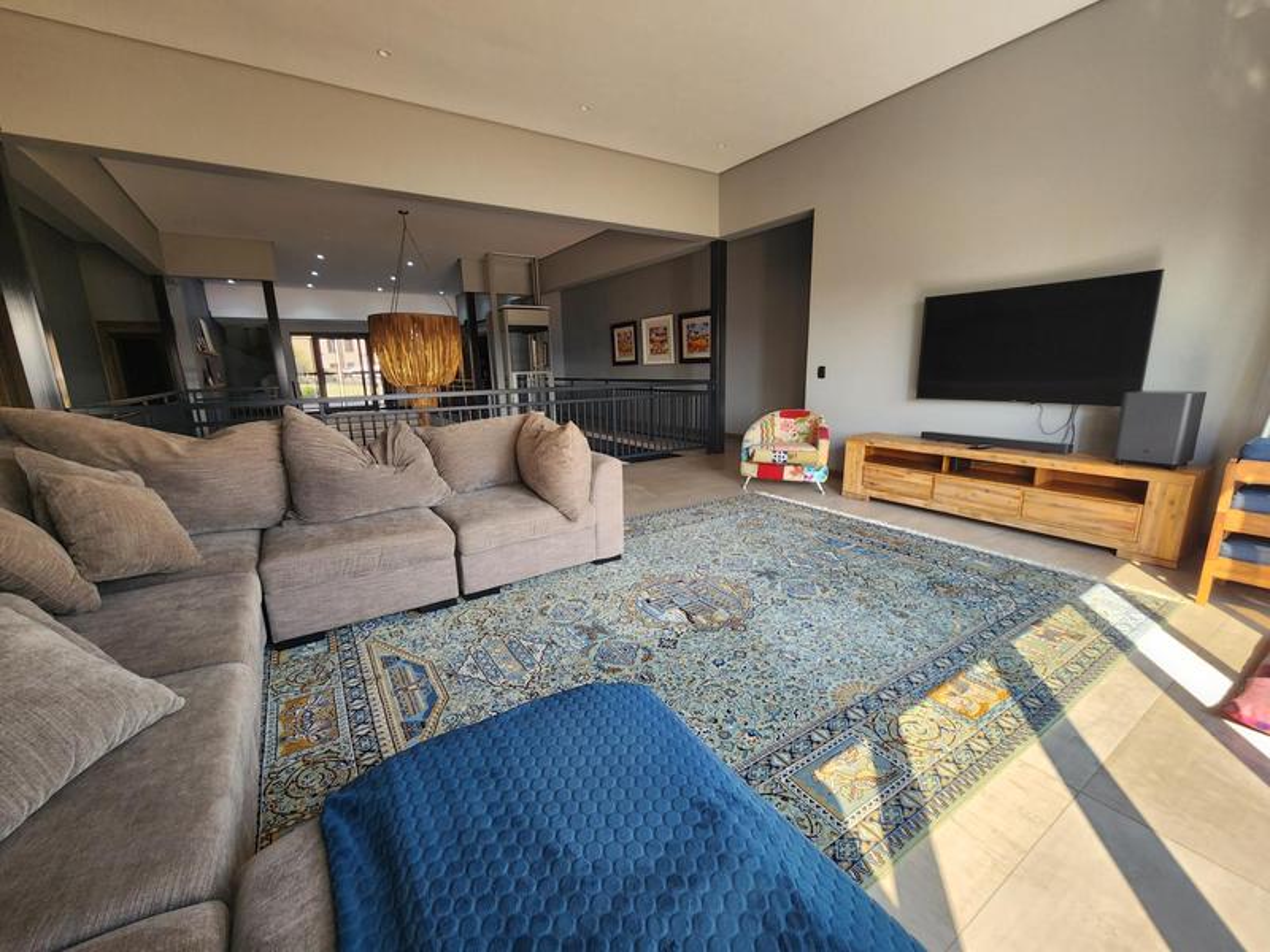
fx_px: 477
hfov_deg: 106.2
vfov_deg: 89.9
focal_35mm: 13
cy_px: 476
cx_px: 635
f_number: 2.2
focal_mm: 2.2
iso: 100
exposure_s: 1/60
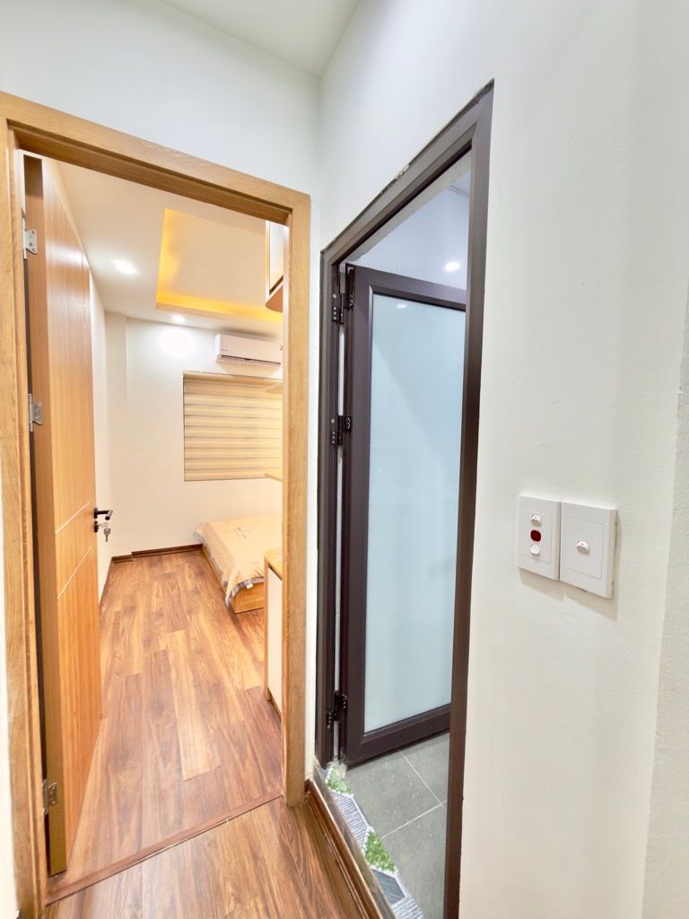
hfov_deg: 85.7
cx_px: 344
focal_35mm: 14
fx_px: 372
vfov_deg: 102.1
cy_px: 460
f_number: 2.2
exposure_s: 1/25
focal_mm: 2.22
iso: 100
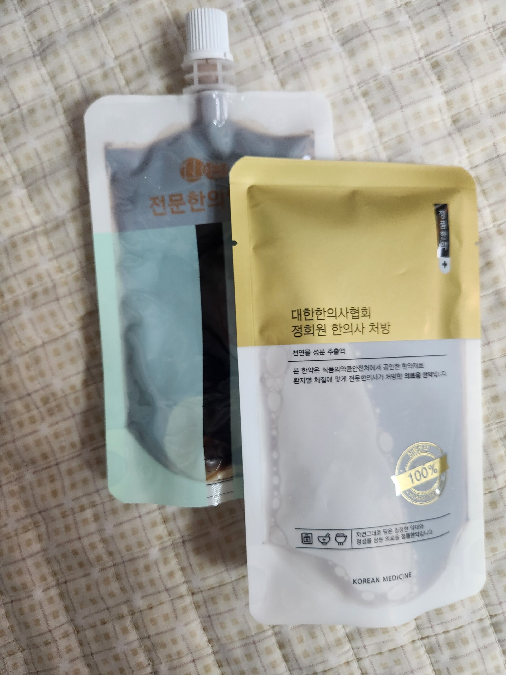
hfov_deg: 58.9
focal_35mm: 23
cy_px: 338
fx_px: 448
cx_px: 253
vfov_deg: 73.9
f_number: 1.8
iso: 320
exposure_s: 1/120
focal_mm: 5.4
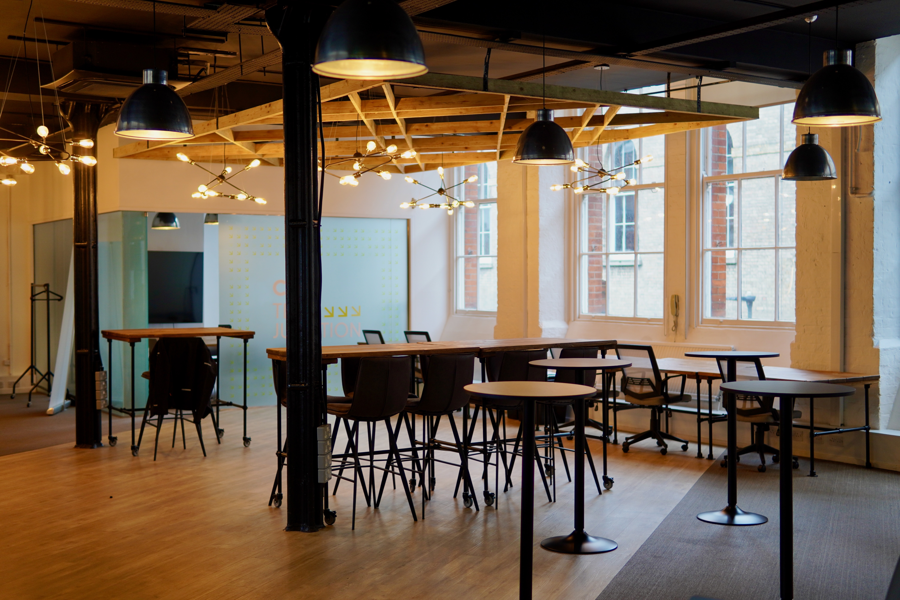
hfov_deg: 43.6
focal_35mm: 45
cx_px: 450
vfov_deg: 29.9
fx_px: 1125
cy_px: 300
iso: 125
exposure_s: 1/200
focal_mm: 30
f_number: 1.4
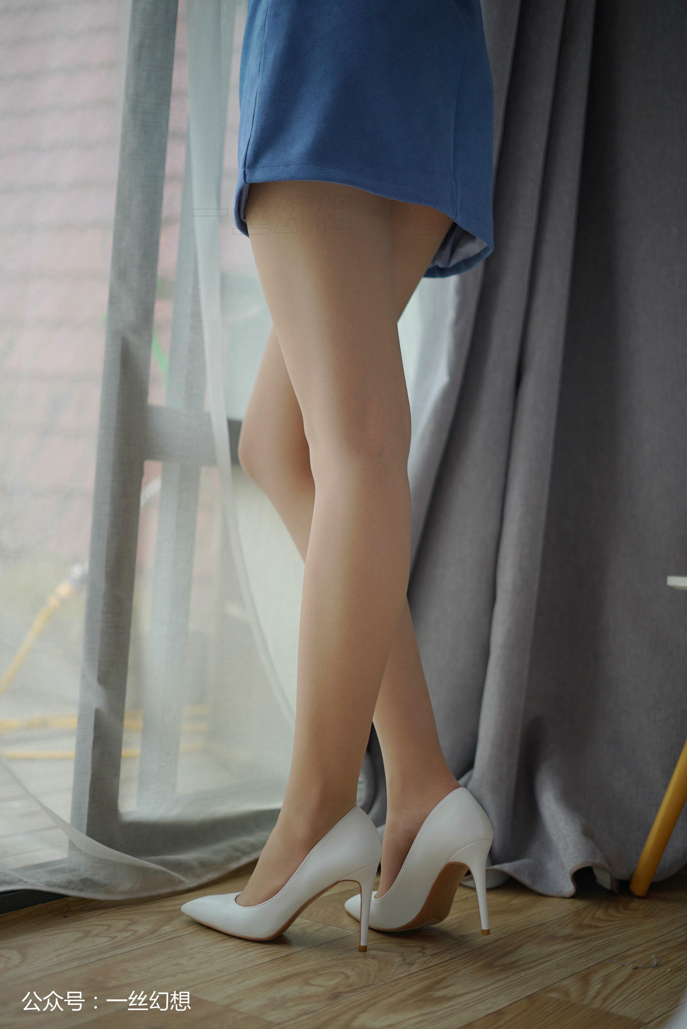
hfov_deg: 27.0
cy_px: 514
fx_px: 1429
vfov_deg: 39.6
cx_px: 344
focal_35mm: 50
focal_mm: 50
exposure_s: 1/800
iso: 100
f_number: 1.8
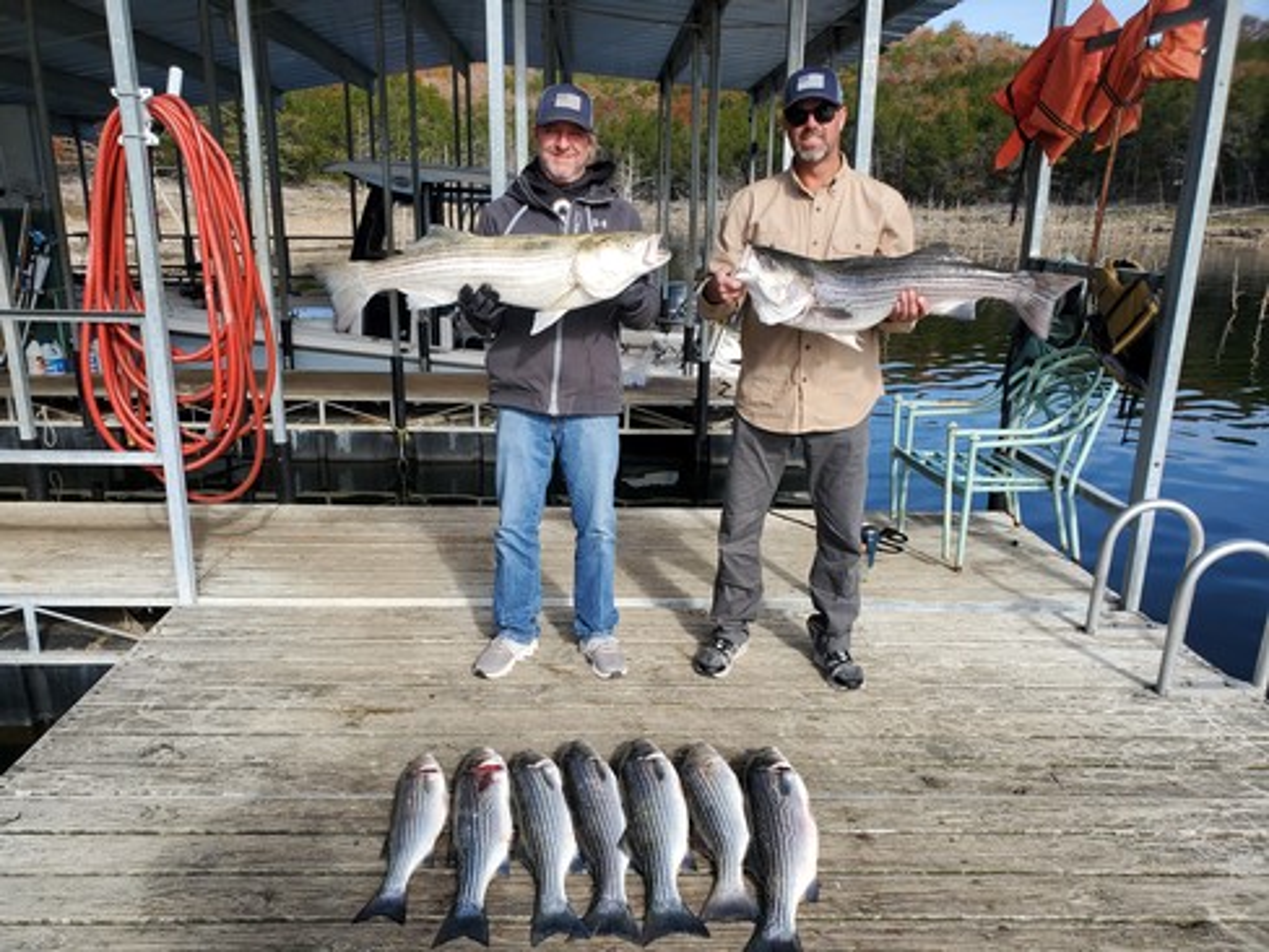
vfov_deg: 53.1
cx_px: 634
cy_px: 476
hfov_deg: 67.3
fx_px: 953
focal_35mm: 26
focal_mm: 4.3
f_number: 2.4
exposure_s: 1/947
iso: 50
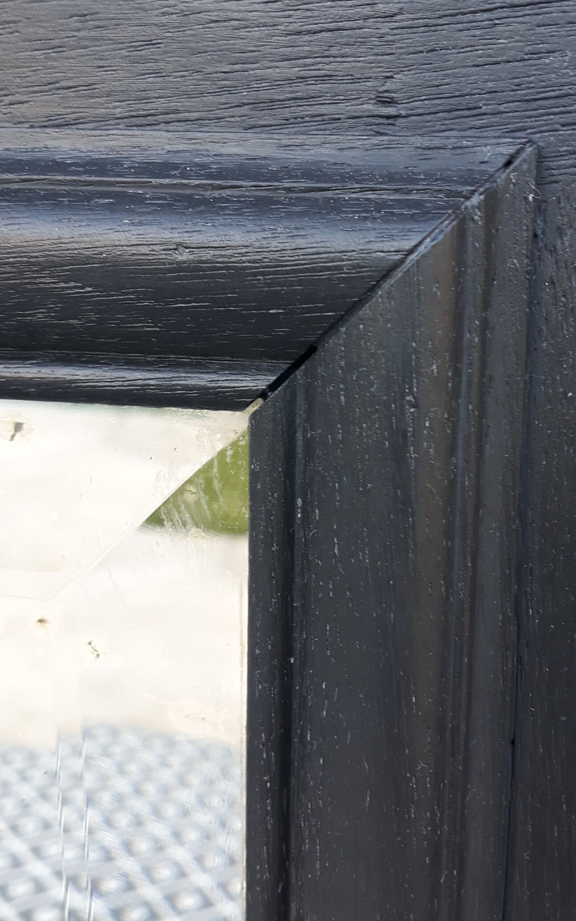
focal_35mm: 45
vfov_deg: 44.3
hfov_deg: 28.5
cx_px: 331
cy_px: 422
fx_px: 1131
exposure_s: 1/50
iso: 40
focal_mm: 3.71
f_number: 1.7
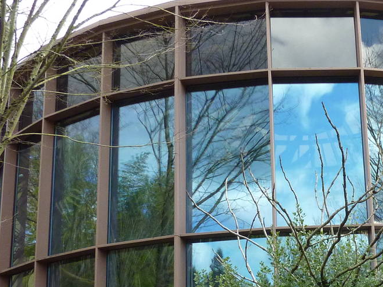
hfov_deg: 30.5
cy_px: 225
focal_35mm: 61
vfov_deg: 23.7
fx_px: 675
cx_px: 330
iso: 200
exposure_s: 1/500
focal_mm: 4.1
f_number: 3.3
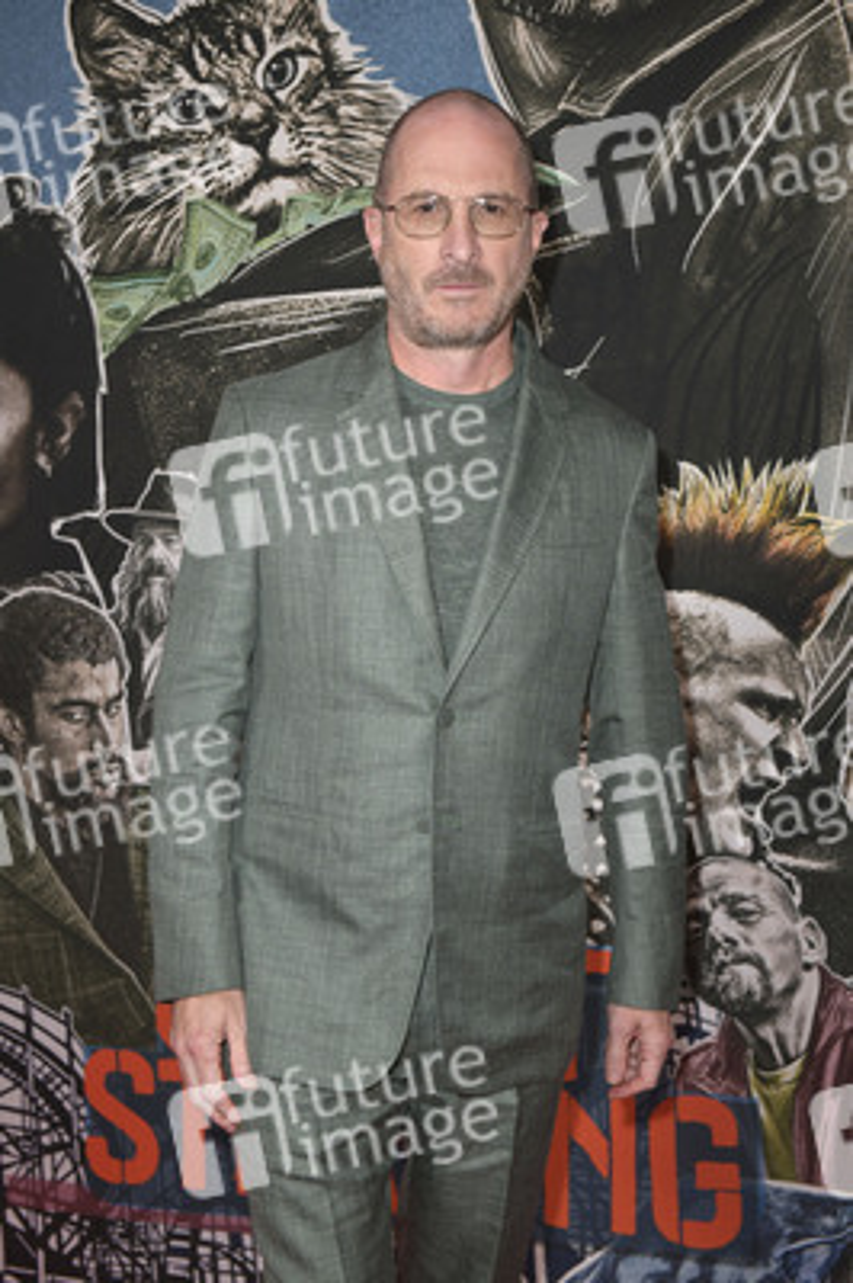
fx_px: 1709
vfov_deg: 41.1
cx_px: 426
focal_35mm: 48
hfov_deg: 28.0
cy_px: 642
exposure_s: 1/200
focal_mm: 48
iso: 800
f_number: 5.6
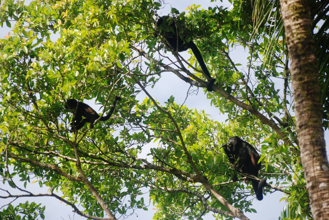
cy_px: 110
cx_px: 164
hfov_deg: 8.1
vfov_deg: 5.4
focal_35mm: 255
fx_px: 2333
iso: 400
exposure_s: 1/1250
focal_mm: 170
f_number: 4.8
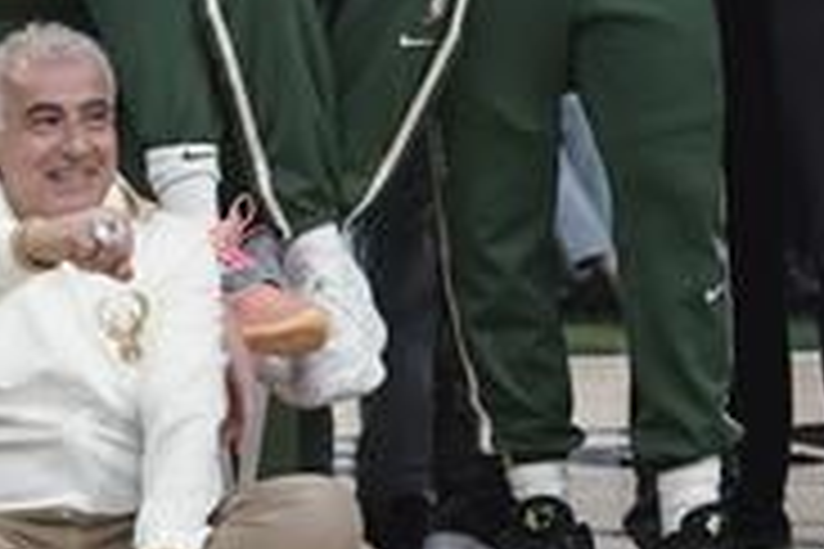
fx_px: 6248
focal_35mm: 273
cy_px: -155
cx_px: -131
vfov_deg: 5.0
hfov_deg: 7.5
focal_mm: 77
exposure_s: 1/800
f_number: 4
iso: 4000
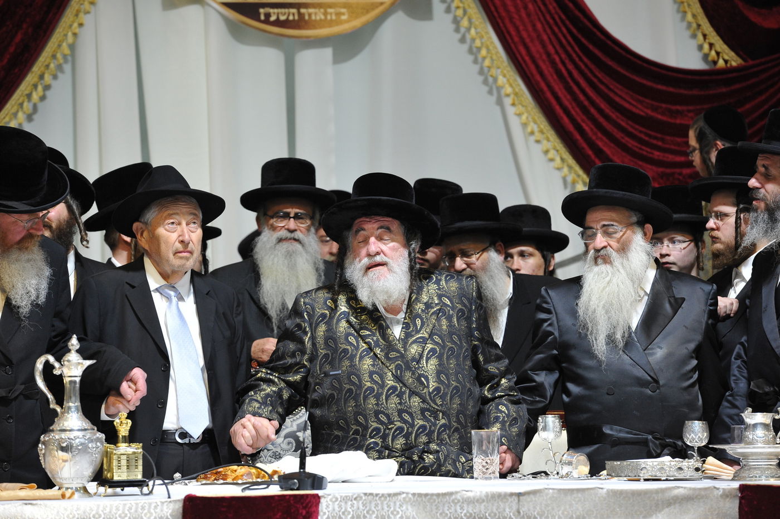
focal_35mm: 175
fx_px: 3788
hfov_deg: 11.8
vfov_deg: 7.8
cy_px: 260
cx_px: 390
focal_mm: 175
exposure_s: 1/160
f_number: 5
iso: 1600
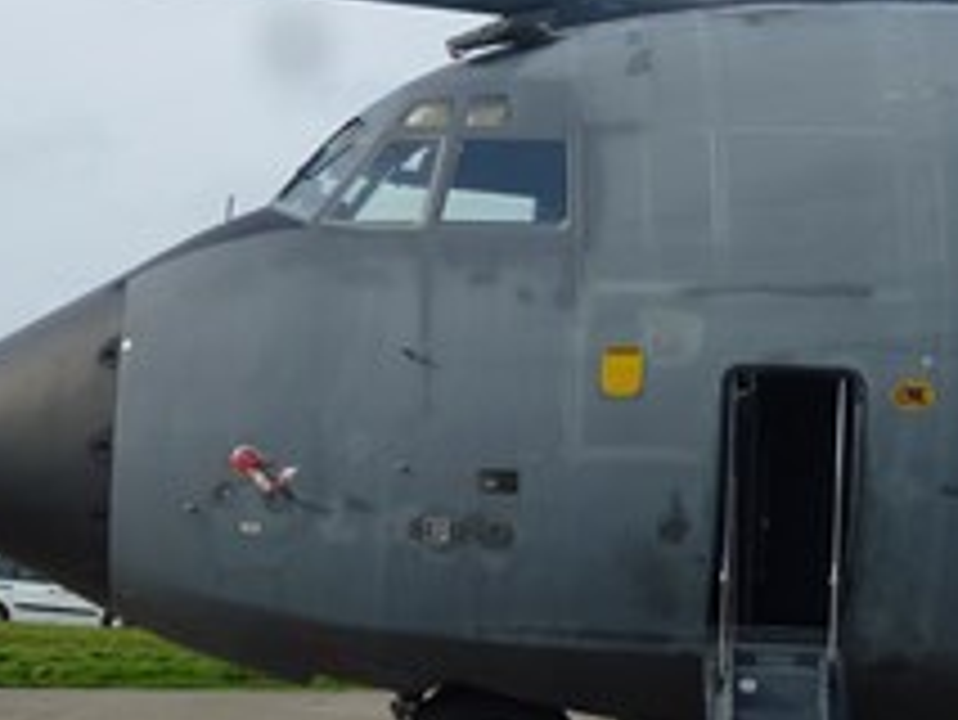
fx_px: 2769
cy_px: 324
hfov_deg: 19.6
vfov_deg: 14.8
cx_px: 578
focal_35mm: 100
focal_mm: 7.6
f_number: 4.1
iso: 80
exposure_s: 1/400
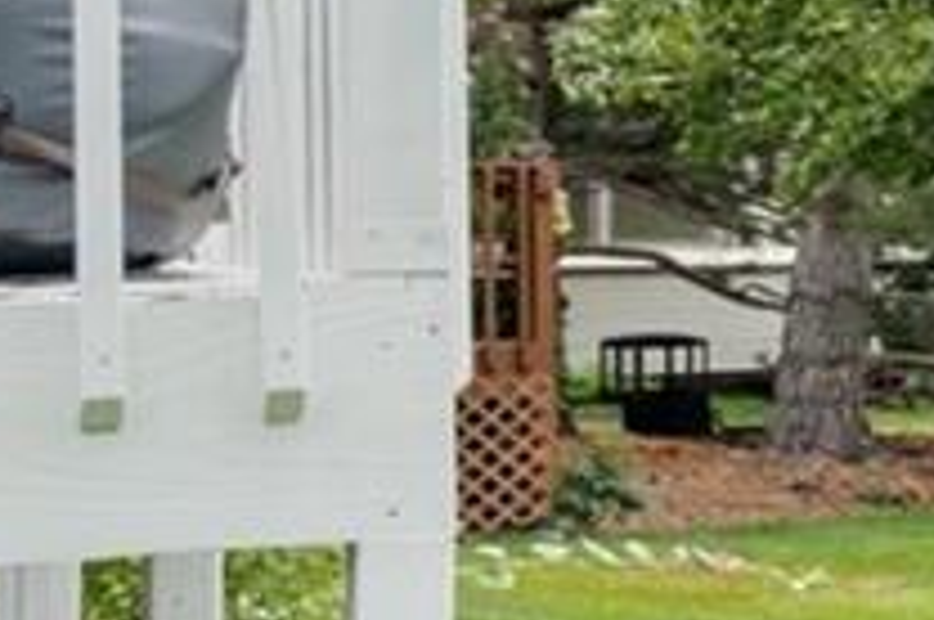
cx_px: 3350
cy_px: 245
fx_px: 3393
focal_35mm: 131
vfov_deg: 10.4
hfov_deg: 9.2
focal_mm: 17
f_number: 8
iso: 400
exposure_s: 1/800
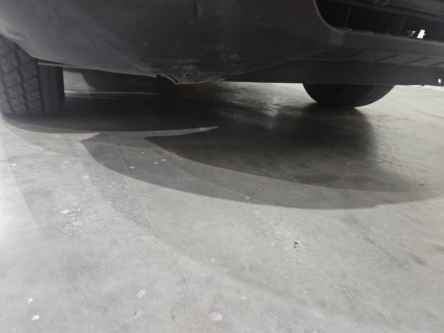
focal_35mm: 23
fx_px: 295
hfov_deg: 73.9
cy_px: 166
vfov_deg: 58.9
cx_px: 222
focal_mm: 6.3
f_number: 1.7
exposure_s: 1/33.3
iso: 500
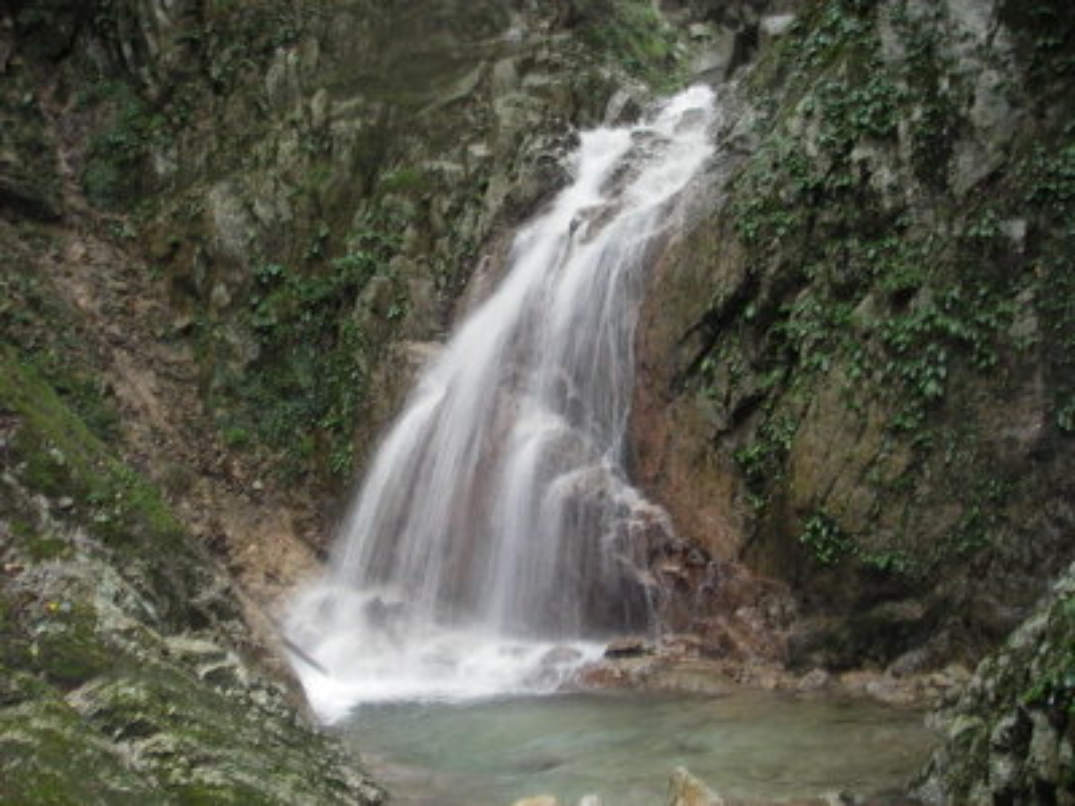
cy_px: 403
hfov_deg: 49.0
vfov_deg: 37.7
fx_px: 1180
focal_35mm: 38
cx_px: 538
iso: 100
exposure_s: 1/6
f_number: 3.3
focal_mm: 6.3
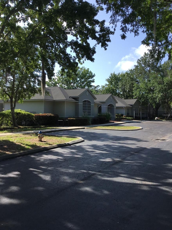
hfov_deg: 44.2
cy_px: 115
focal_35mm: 32
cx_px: 88
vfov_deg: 56.8
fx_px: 212
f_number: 2.4
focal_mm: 3.3
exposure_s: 1/754
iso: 25
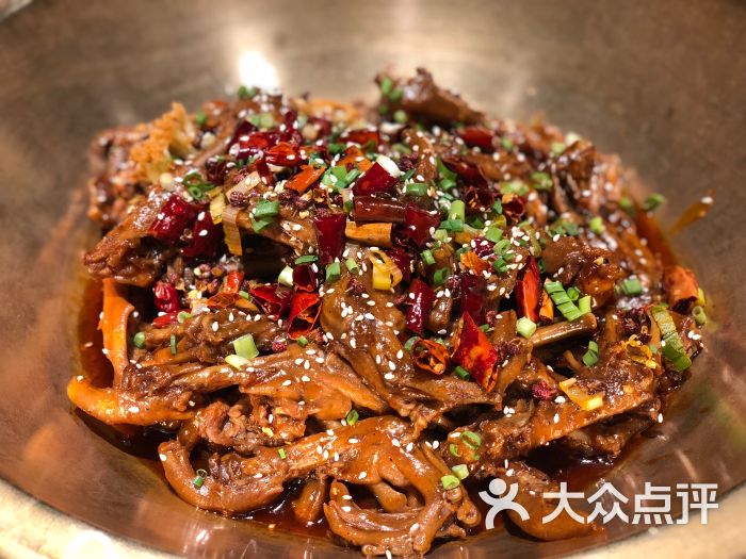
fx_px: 1121
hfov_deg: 36.8
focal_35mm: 52
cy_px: 280
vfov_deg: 28.0
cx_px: 373
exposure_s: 1/50
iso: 160
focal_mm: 6
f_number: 2.4
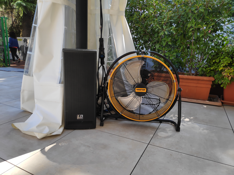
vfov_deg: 66.0
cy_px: 88
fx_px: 135
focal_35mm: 20
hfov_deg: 81.7
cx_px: 117
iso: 100
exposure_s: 1/480
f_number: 1.9
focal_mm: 3.94
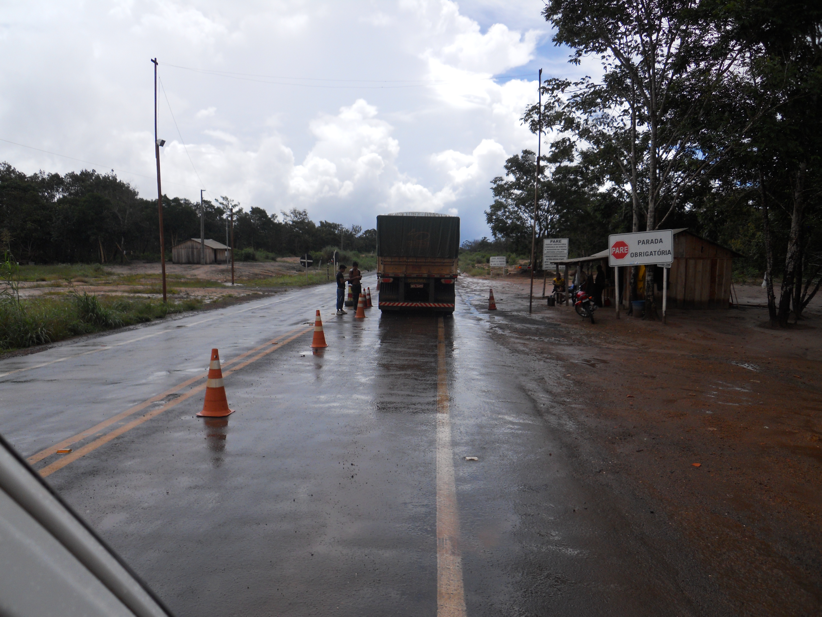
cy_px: 308
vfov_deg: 49.7
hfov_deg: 63.4
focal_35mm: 28
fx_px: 665
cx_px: 411
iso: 80
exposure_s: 1/640
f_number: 5.4
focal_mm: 5
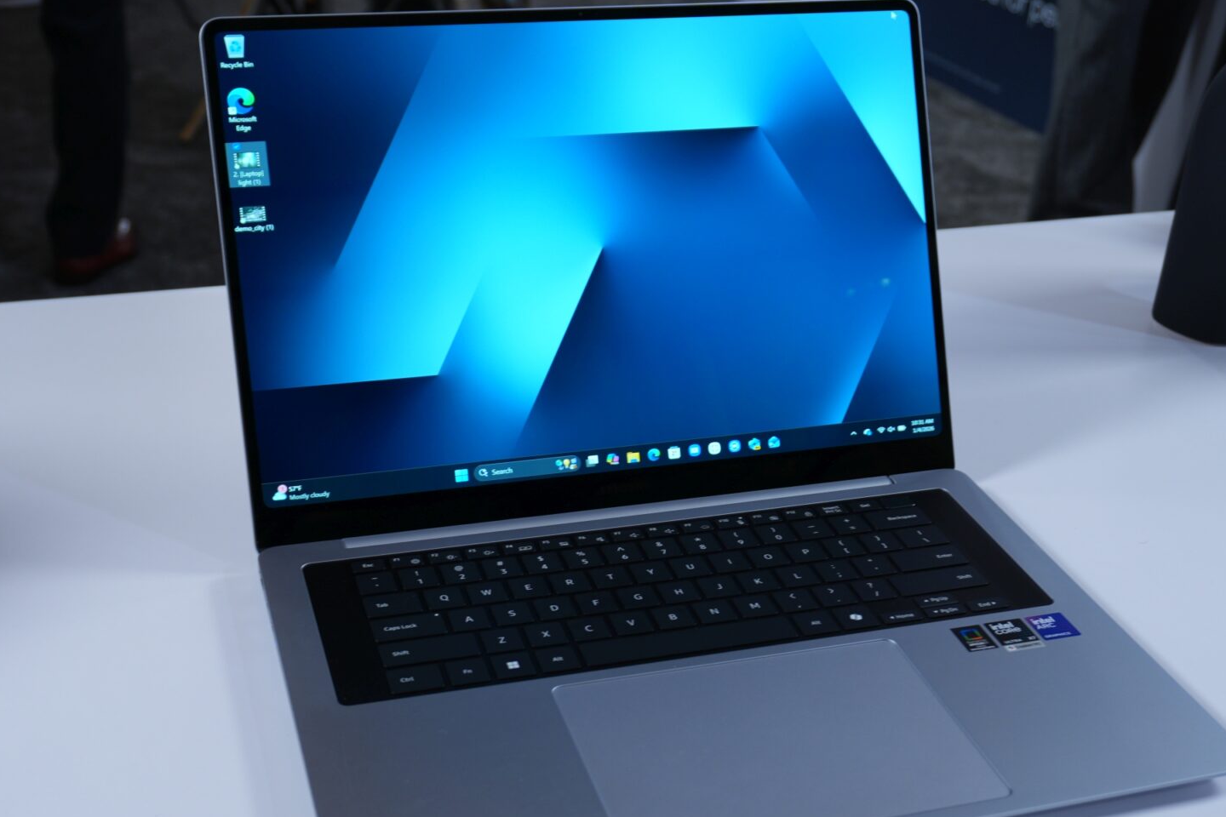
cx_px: 591
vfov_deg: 28.0
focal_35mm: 48
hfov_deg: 41.1
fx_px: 1635
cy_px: 487
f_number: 4.5
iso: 125
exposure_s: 1/25
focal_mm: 24
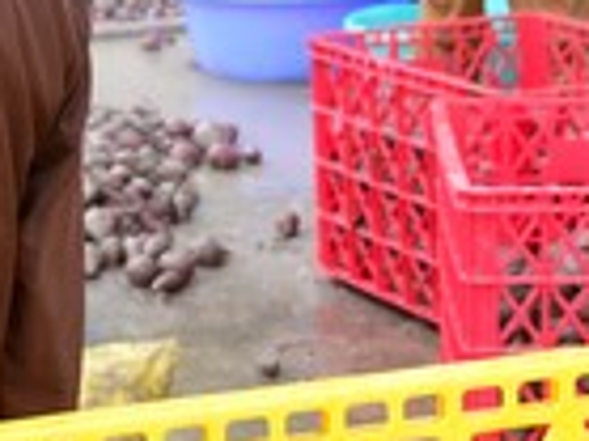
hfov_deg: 11.5
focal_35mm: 171
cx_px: 81
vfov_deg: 8.5
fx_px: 2907
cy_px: -187
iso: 500
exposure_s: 1/160
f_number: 5.6
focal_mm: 38
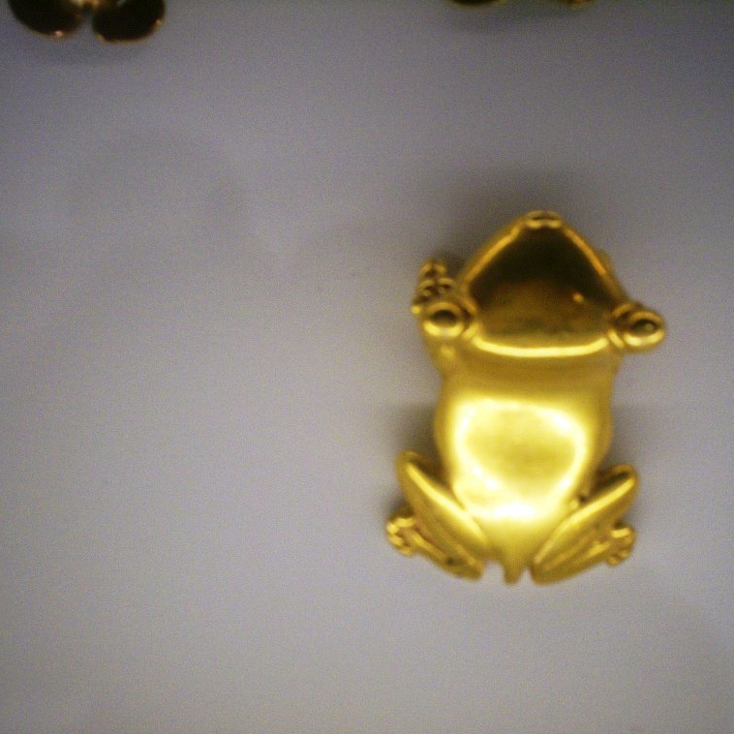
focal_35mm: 43
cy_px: 366
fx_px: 1032
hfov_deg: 39.1
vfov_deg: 39.2
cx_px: 404
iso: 140
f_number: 4.5
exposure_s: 1/11.2
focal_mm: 6
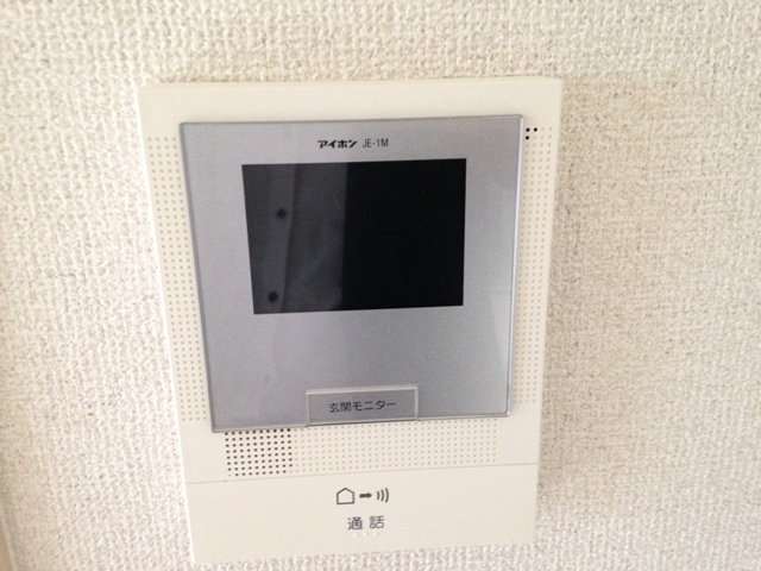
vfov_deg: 42.9
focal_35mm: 33
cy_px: 286
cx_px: 380
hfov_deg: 55.4
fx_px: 725
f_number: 2.4
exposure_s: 1/17
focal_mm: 4.12
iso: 320
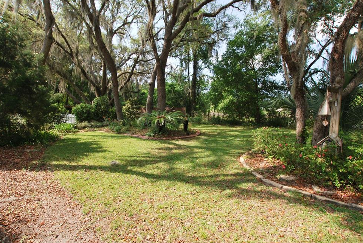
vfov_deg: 73.8
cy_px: 127
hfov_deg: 96.7
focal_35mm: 16
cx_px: 180
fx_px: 161
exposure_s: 1/200
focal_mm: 10
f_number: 7.1
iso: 100
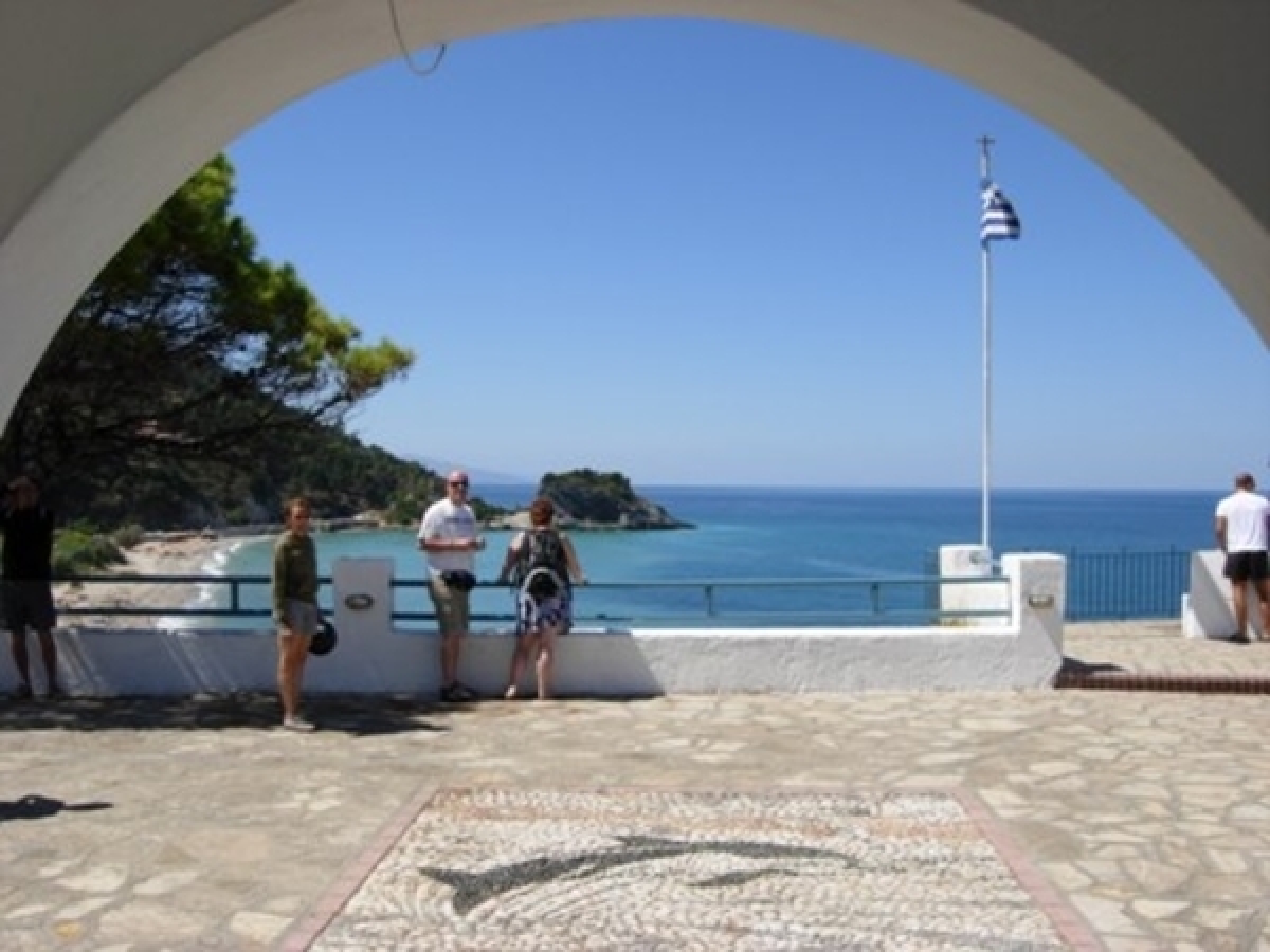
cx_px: 635
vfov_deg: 39.7
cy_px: 476
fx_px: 1321
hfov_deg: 51.4
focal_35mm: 36
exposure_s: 1/352
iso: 50
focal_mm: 7.5
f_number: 6.8
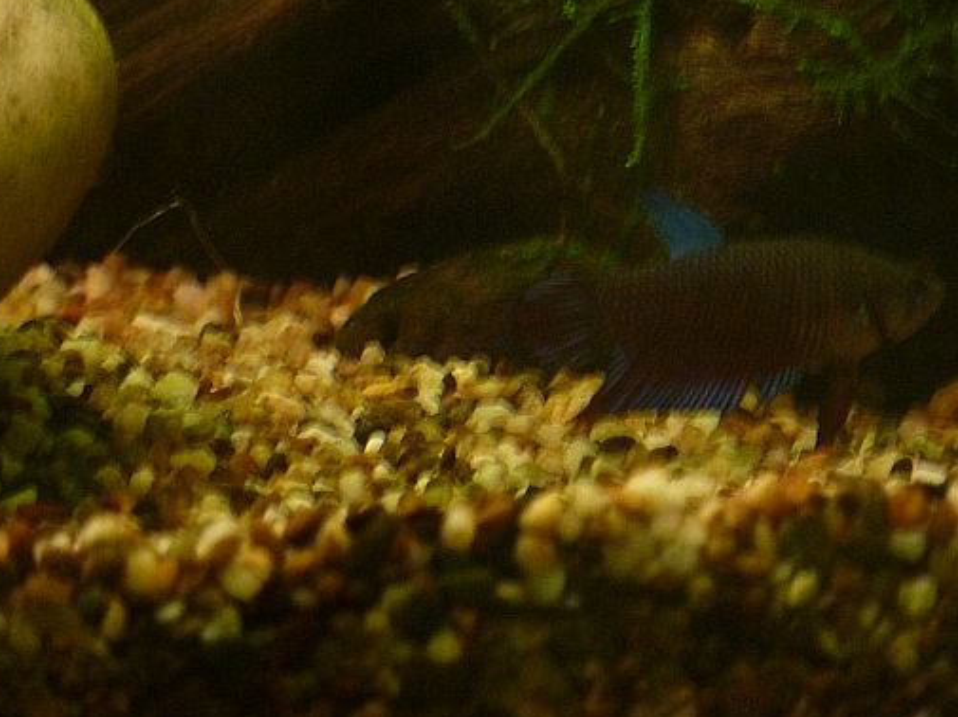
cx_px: 700
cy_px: 205
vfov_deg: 4.5
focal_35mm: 333
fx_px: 9209
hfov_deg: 6.0
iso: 400
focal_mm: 34.4
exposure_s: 1/8
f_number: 4.6
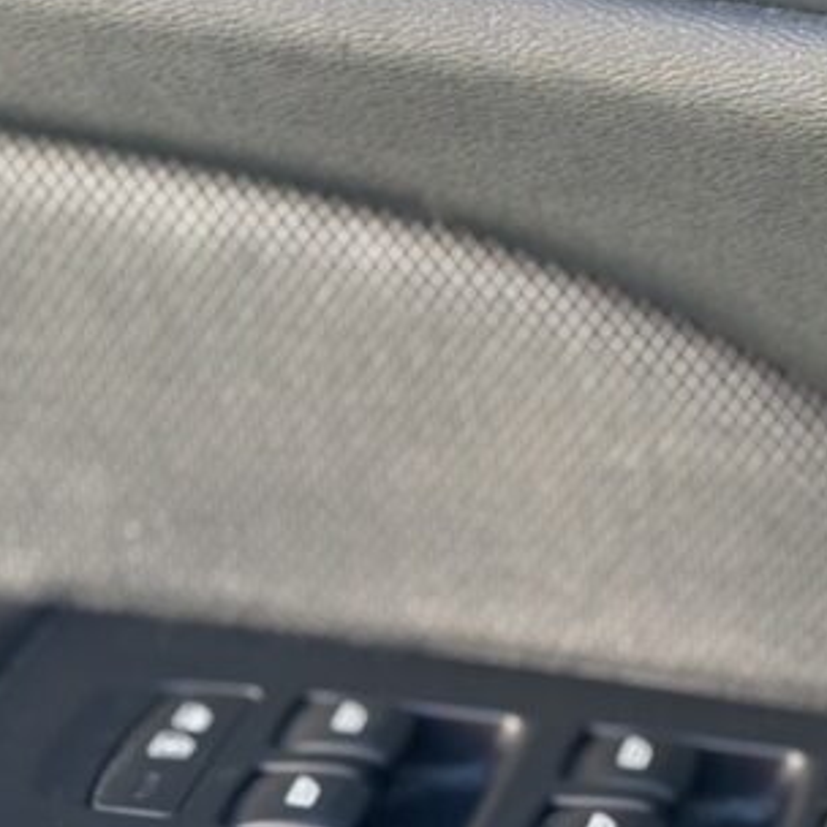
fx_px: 4190
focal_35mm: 155
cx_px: 933
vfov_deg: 11.2
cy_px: 95
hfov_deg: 11.1
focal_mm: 5.96
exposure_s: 1/198
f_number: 1.6
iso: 100
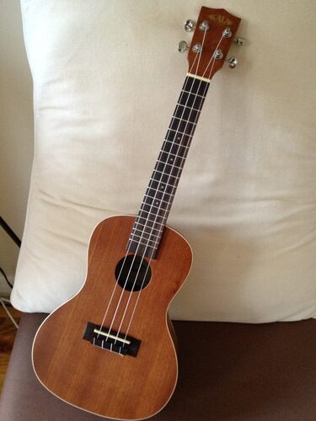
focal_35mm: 35
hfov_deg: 40.7
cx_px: 158
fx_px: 426
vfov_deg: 52.6
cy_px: 210
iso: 250
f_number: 2.4
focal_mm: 4.28
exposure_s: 1/20
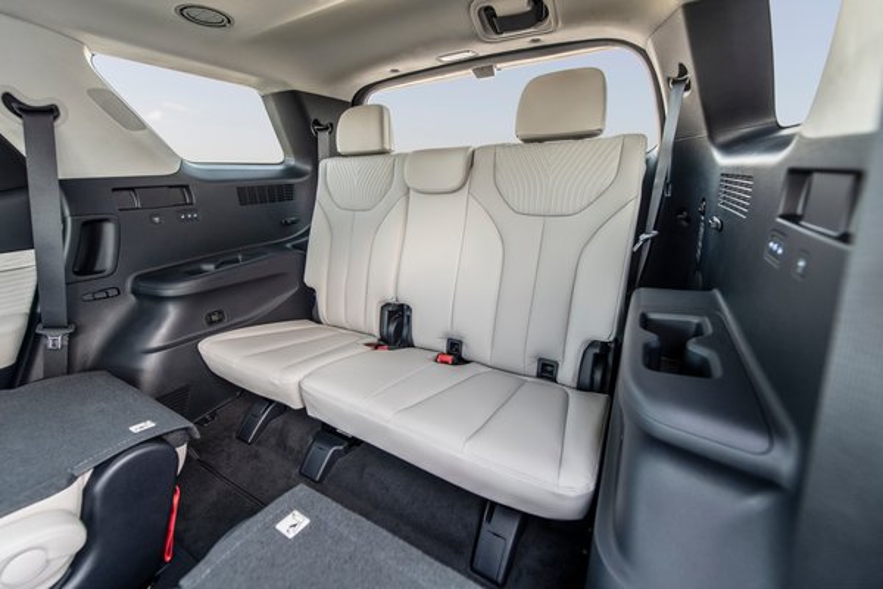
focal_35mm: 14
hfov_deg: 104.3
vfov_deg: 81.2
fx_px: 343
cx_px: 442
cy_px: 294
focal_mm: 14
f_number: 4
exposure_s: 1/40
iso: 200
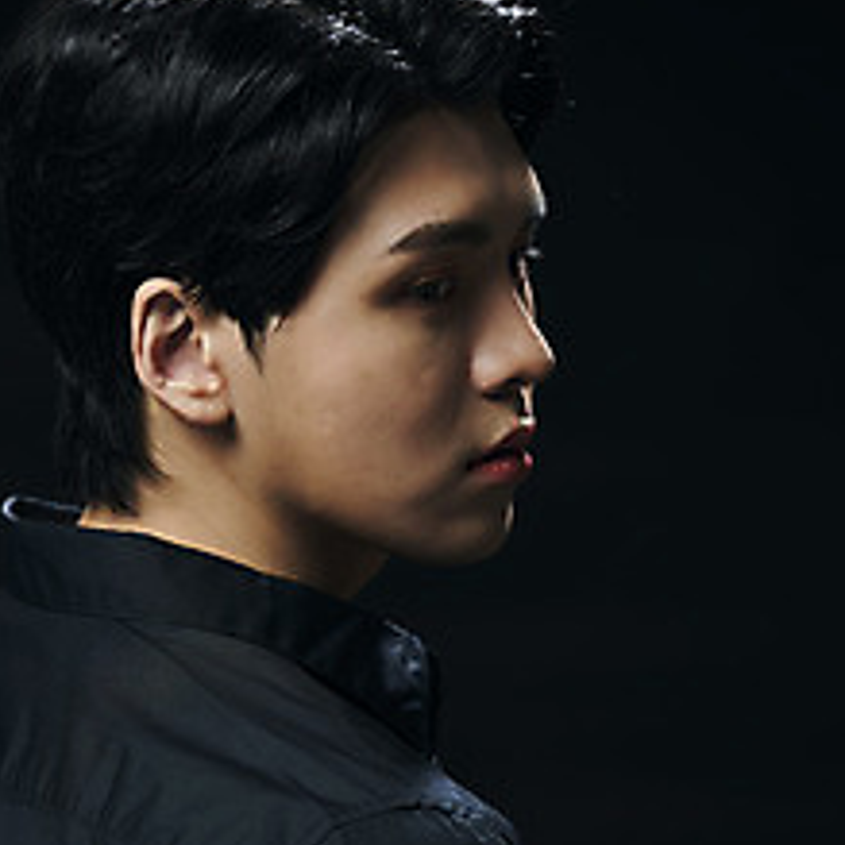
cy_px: 594
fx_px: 8147
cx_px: 380
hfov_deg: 5.9
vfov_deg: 5.9
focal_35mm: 295
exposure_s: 1/125
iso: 64
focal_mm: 190
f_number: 4
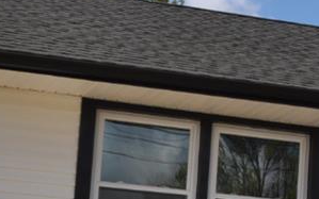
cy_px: 140
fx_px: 1600
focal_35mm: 184
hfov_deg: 10.8
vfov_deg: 7.1
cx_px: 549
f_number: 9.5
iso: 200
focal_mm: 24
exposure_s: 1/350
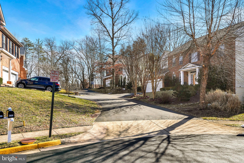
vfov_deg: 53.1
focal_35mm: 24
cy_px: 82
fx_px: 163
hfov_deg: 73.7
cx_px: 122
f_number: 8
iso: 100
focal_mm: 24
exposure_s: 1/125
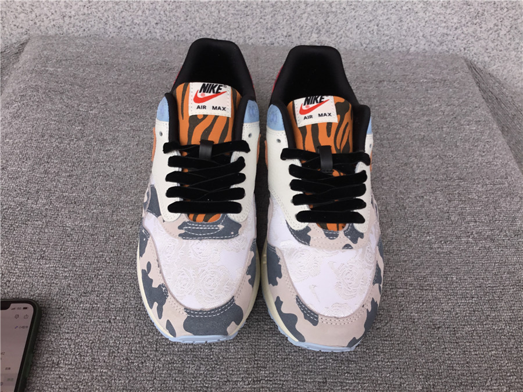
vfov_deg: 45.4
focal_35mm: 31
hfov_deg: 58.4
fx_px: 468
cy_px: 196
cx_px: 262
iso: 25
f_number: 2.4
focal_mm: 3.3
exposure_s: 1/321
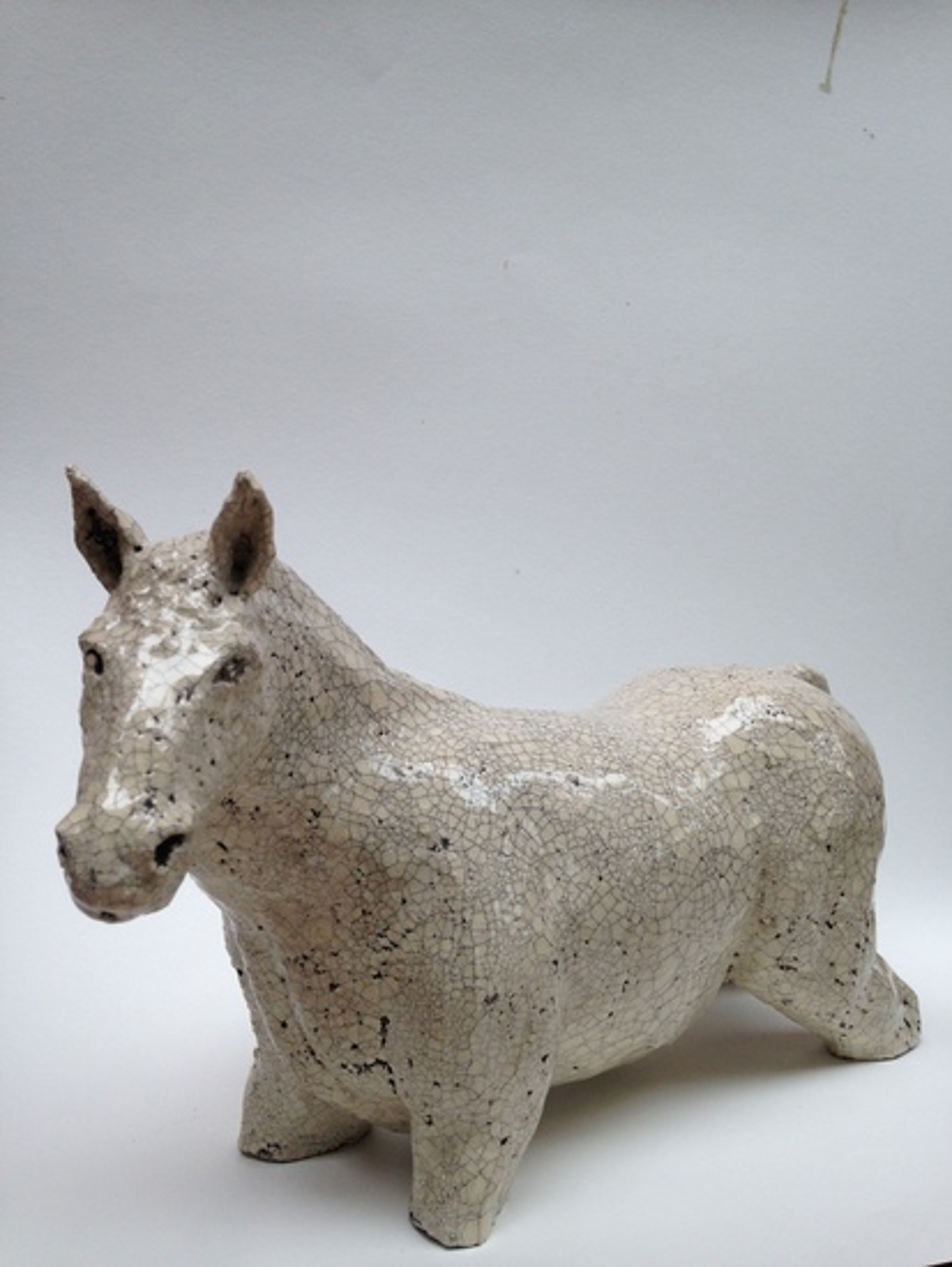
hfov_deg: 43.0
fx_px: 1209
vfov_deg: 55.3
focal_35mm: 33
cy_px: 634
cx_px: 476
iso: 50
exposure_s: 1/195
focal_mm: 4.12
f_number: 2.4
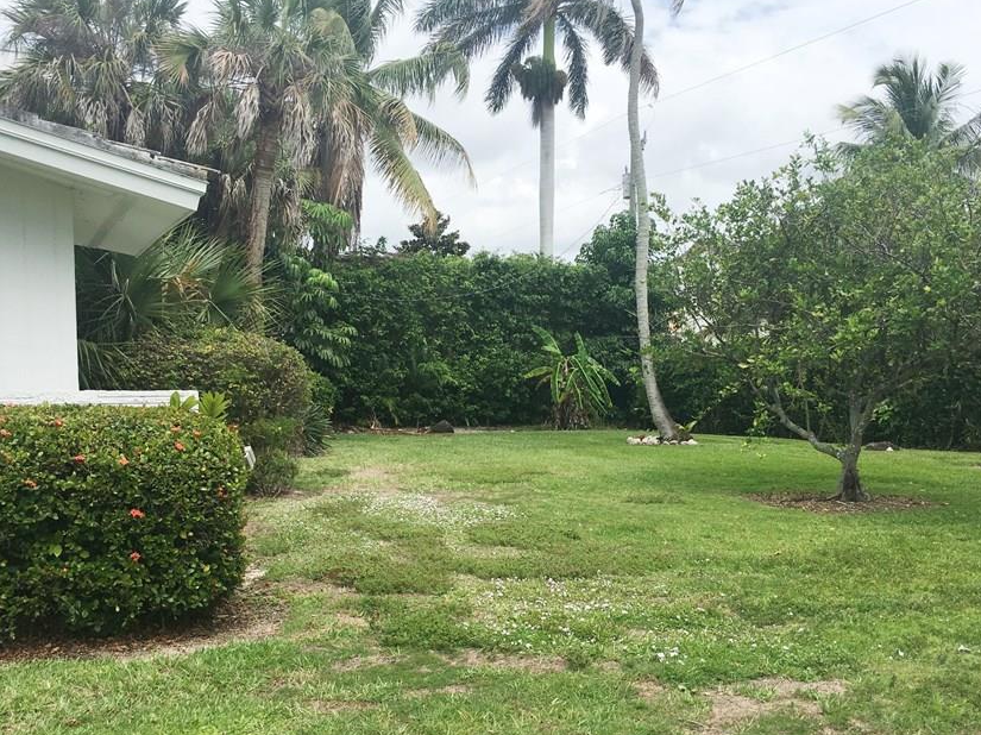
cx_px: 512
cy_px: 425
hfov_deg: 51.4
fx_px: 1020
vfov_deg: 39.5
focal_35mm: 36
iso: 25
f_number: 2.2
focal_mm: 4.15
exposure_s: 1/1451
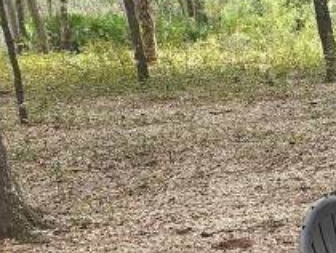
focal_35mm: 112
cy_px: 186
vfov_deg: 13.2
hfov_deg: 13.7
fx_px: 1088
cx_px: 754
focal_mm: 6.3
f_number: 1.7
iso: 64
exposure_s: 1/207
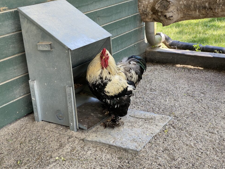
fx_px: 357
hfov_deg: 34.9
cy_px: 81
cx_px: 114
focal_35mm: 55
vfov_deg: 26.6
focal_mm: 6
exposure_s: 1/121
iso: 40
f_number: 2
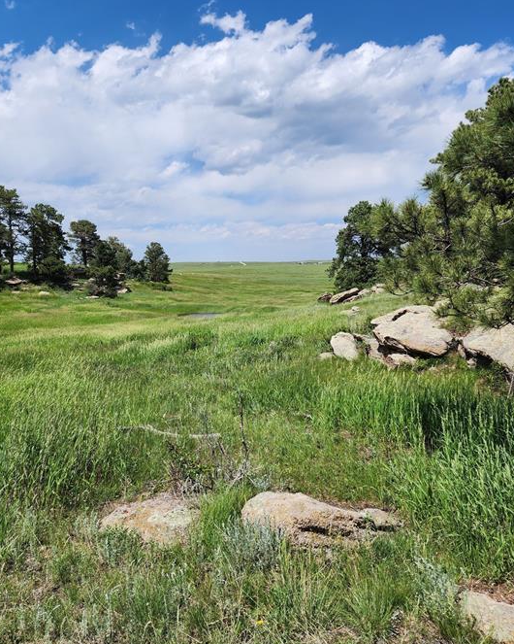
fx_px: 495
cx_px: 254
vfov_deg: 66.0
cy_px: 340
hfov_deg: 54.9
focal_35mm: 26
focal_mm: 6.4
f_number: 1.8
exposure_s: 1/1814
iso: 12
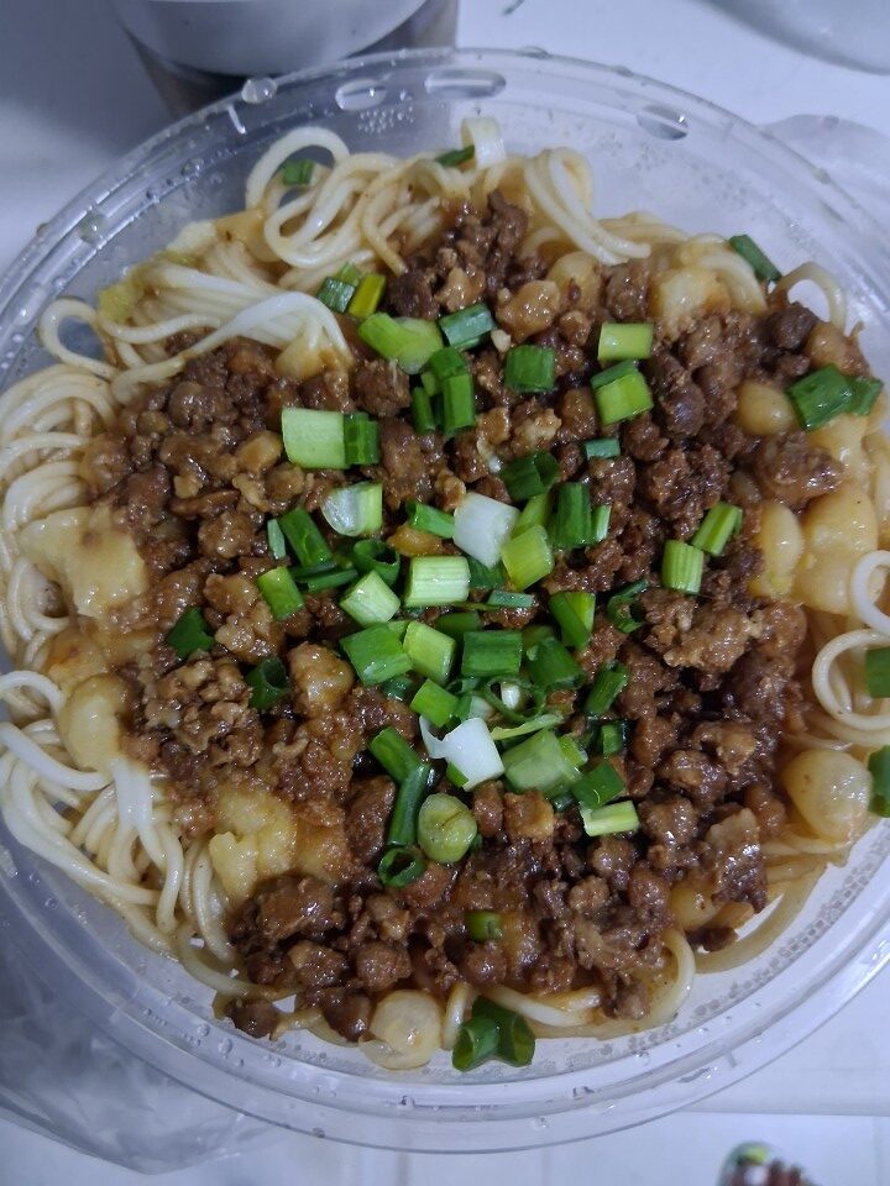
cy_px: 593
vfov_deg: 67.3
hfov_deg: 53.1
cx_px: 445
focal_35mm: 26
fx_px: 891
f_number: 1.8
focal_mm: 3.98
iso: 500
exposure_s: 1/25
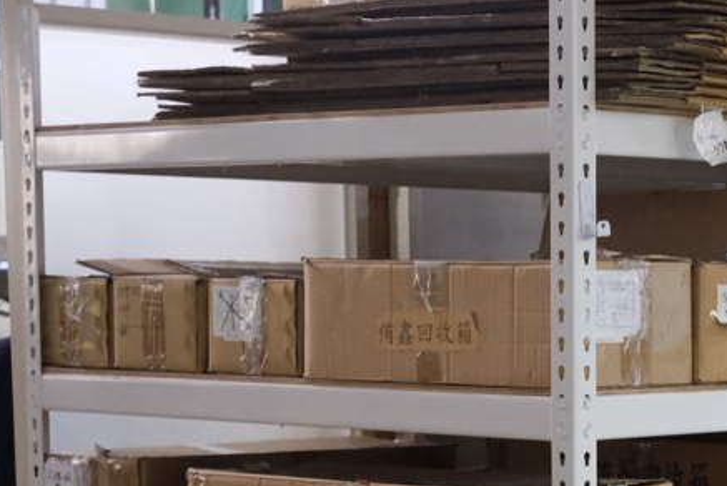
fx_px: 2425
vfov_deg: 11.3
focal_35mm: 120
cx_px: 952
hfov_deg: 16.1
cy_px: 545
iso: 3200
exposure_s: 1/100
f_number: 2.8
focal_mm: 27
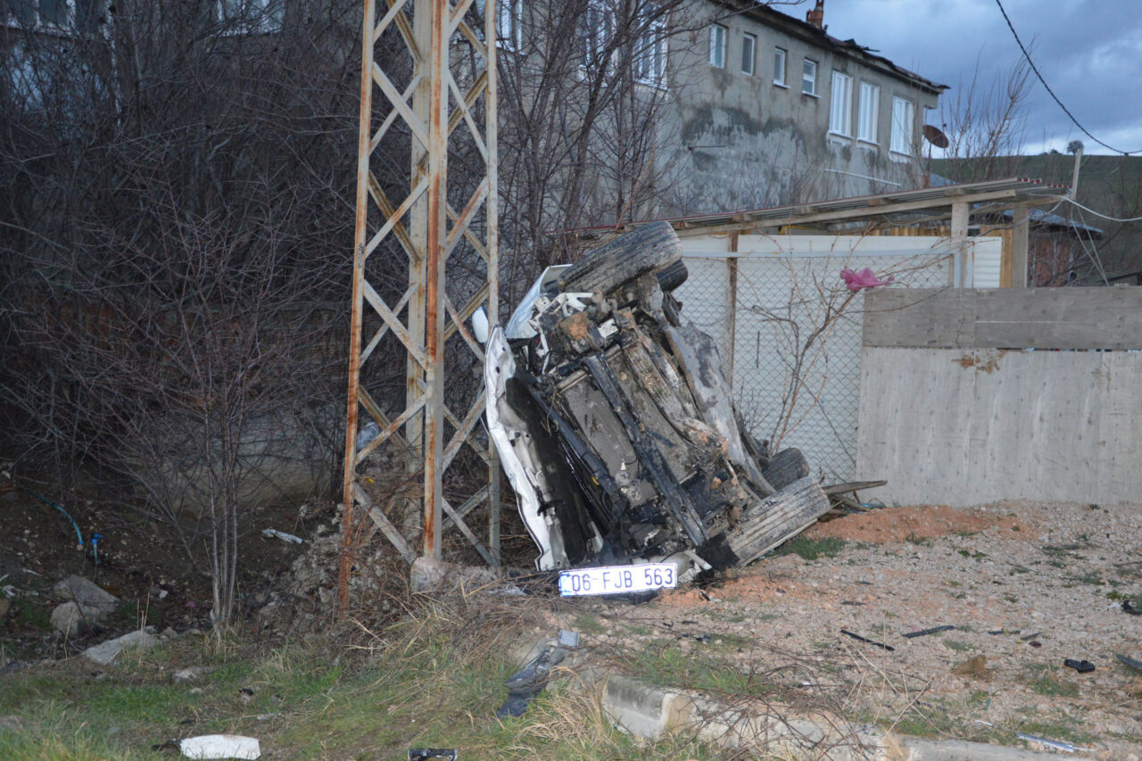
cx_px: 571
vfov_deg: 29.9
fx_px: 1427
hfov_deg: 43.6
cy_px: 380
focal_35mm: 45
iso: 1800
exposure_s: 1/60
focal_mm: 30
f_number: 4.2
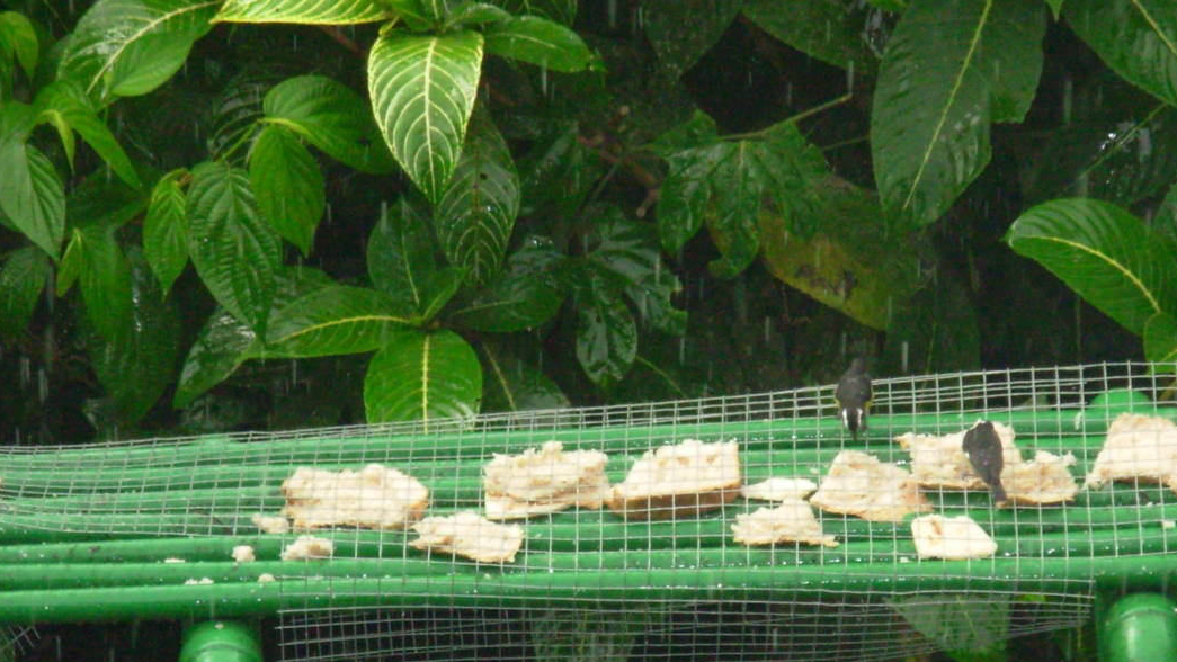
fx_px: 9894
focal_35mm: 317
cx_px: 662
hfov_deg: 6.8
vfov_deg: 3.8
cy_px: 558
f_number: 5
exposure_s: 1/395
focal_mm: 31.4
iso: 200
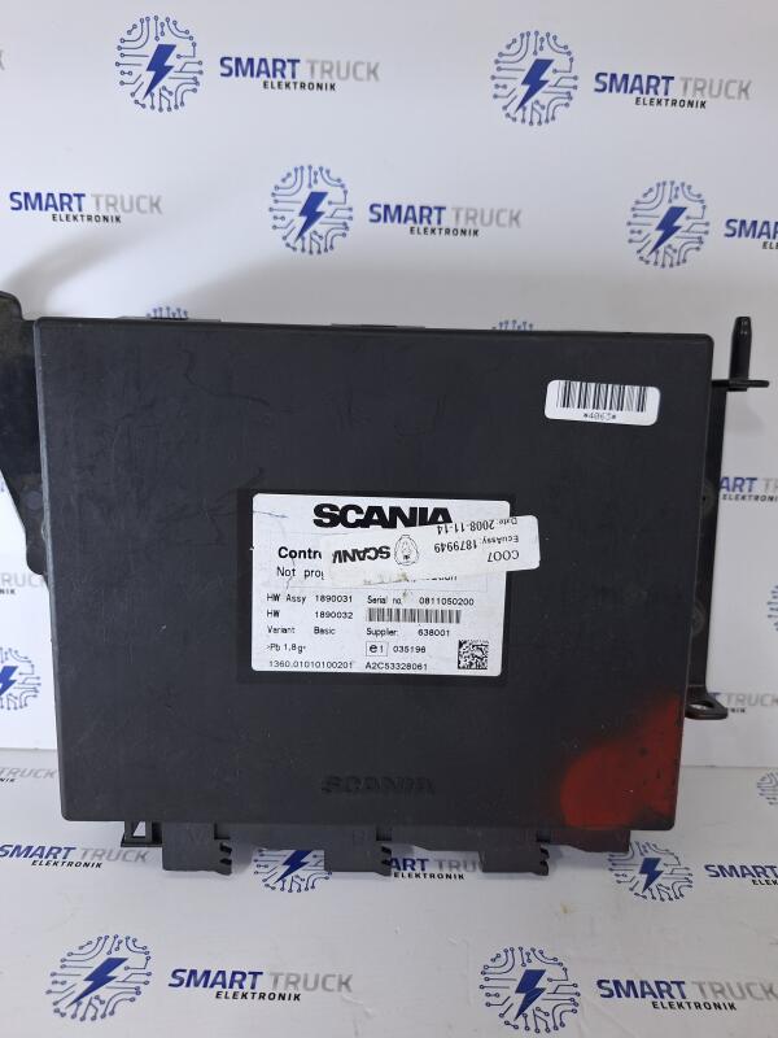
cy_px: 519
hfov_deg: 58.9
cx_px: 389
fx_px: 689
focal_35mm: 23
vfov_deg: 73.9
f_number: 1.8
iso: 200
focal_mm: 5.54
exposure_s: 1/50
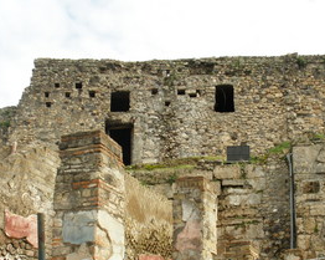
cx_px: 230
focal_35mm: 62
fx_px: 596
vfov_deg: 24.3
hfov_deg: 30.2
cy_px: 190
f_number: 3.5
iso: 64
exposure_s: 1/500
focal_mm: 6.6
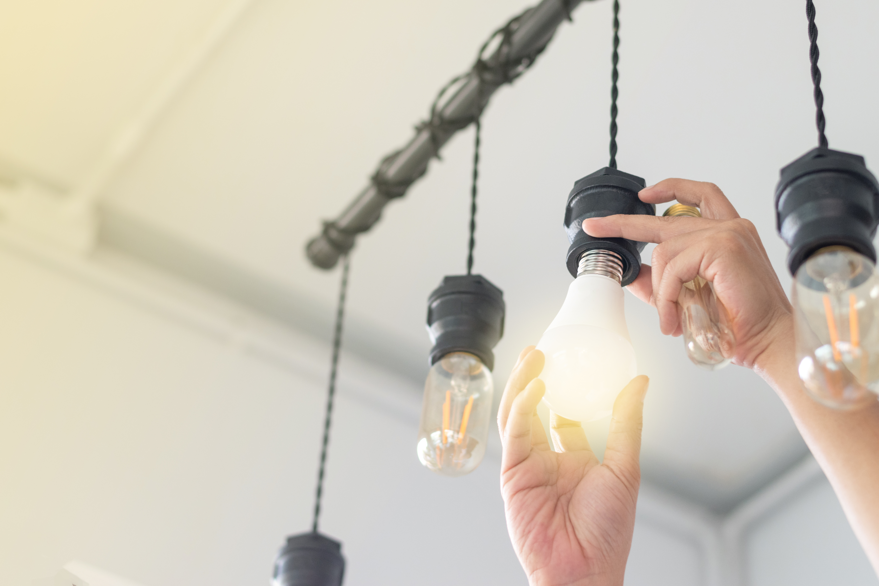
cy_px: 293
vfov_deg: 18.2
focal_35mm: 75
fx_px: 1831
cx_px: 440
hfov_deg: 27.0
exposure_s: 1/80
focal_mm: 50
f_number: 2.8
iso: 500
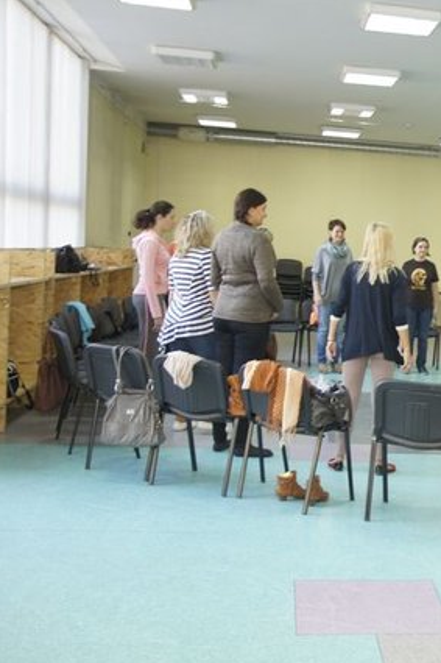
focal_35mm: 55
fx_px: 1011
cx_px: 478
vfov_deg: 36.3
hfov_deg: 23.2
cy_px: 334
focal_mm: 24
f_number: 3.2
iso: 400
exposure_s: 1/60
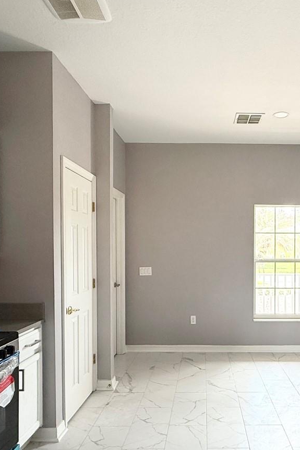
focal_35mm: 27
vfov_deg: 67.1
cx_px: 212
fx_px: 338
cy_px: 257
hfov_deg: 46.7
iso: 160
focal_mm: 2.22
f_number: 2.2
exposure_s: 1/99
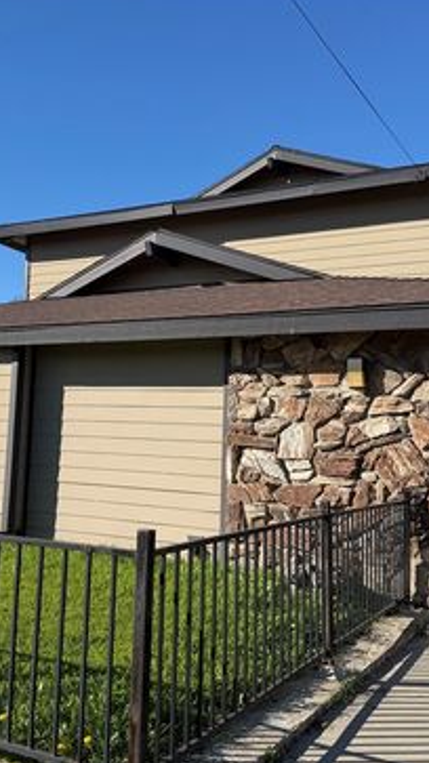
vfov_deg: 55.3
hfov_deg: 32.7
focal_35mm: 36
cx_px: 166
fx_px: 729
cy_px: 375
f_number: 1.78
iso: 80
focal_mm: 6.76
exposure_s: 1/4405
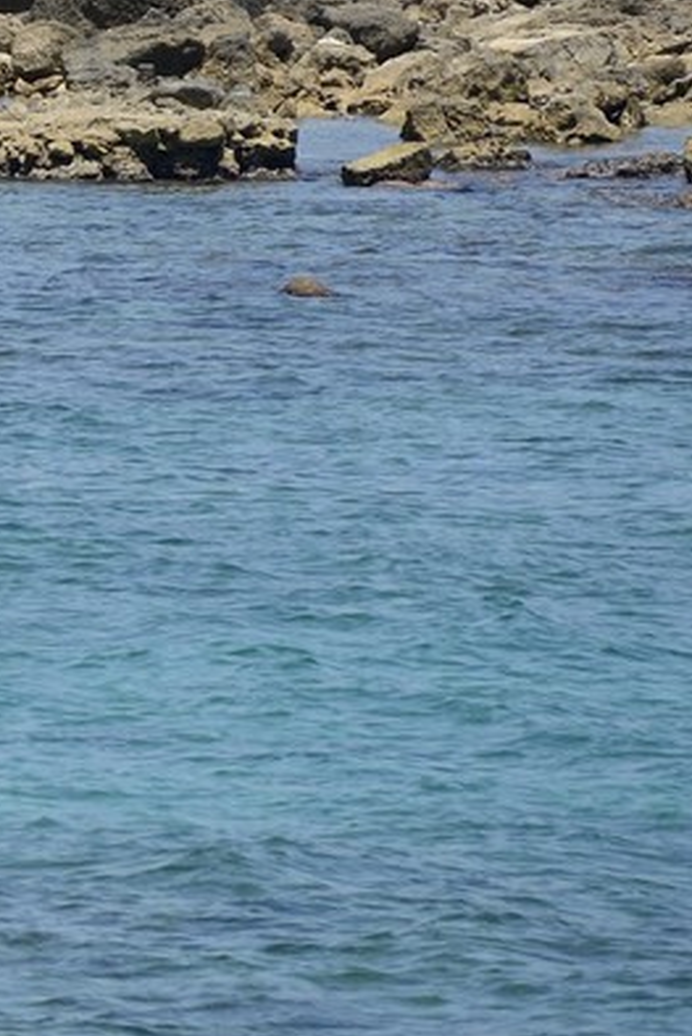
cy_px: -250
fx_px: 23390
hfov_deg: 1.7
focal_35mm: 812
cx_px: -1326
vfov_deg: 2.5
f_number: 8
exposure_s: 1/320
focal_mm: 200
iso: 100
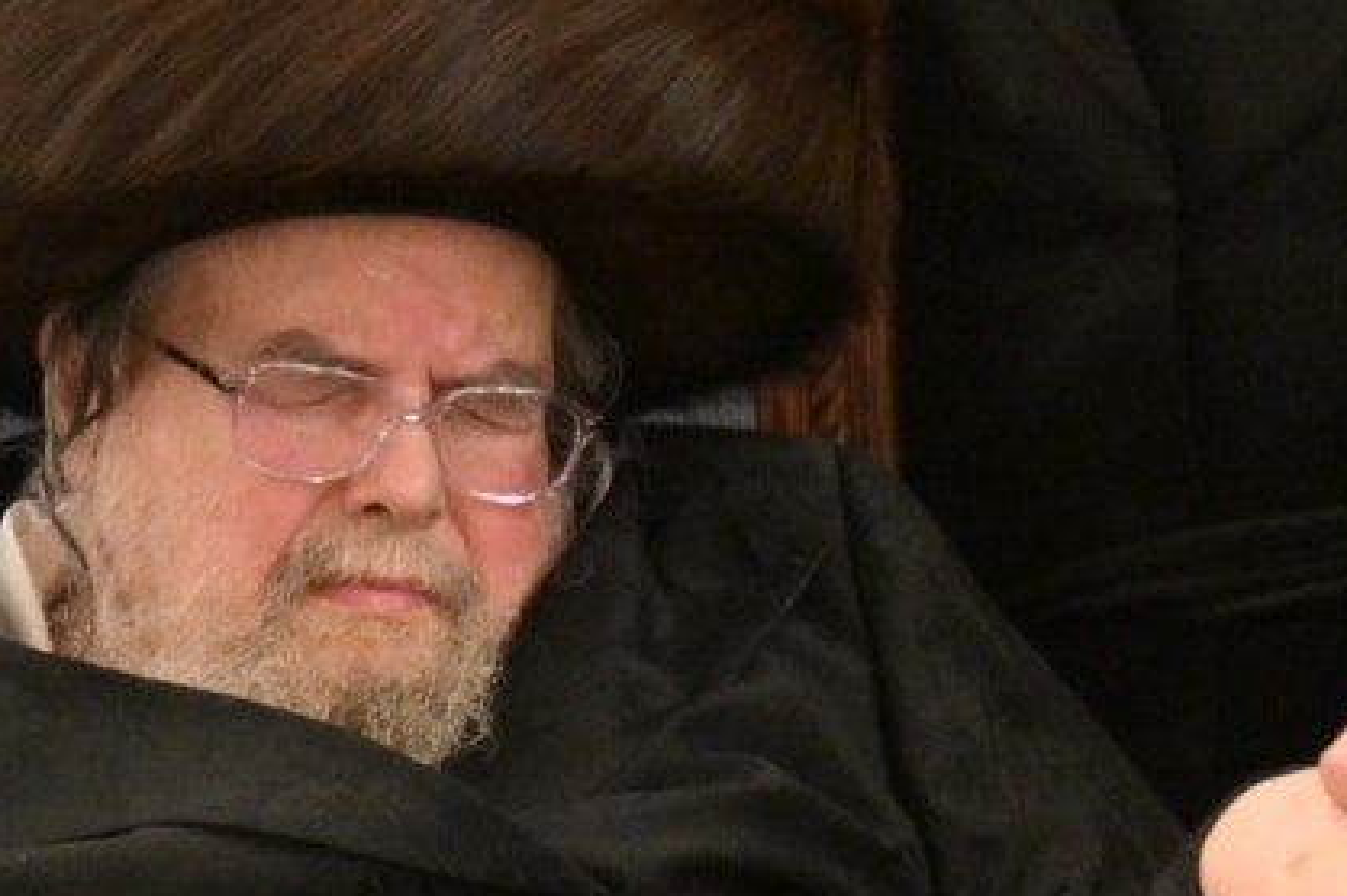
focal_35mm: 441
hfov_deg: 4.7
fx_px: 16487
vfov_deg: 3.1
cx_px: 461
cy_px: 377
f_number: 4
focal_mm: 120
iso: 1600
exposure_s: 1/250
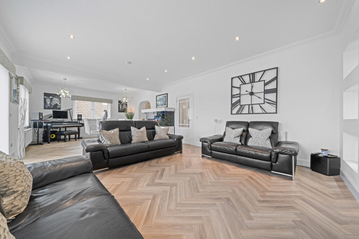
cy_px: 120
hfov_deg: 112.6
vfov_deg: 90.0
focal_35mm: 12
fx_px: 120
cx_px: 180
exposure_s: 1/1.67
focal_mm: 12
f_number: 14
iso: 800
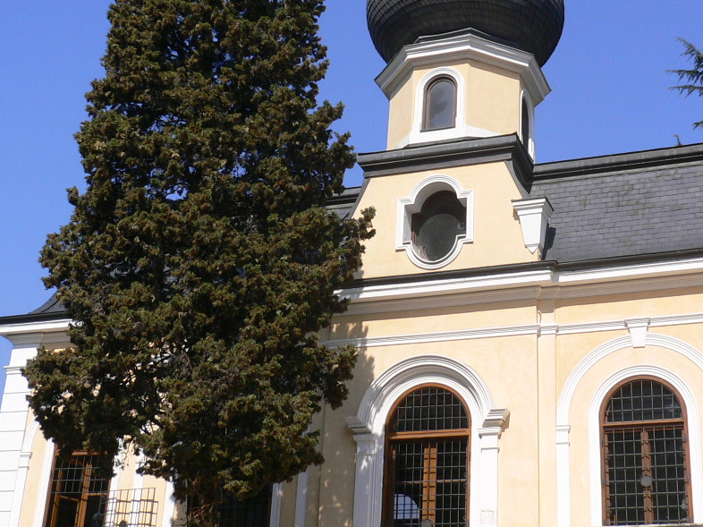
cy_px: 157
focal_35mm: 57
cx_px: 407
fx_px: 1157
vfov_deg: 25.4
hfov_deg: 33.7
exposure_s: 1/400
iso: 80
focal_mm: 5.8
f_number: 5.6
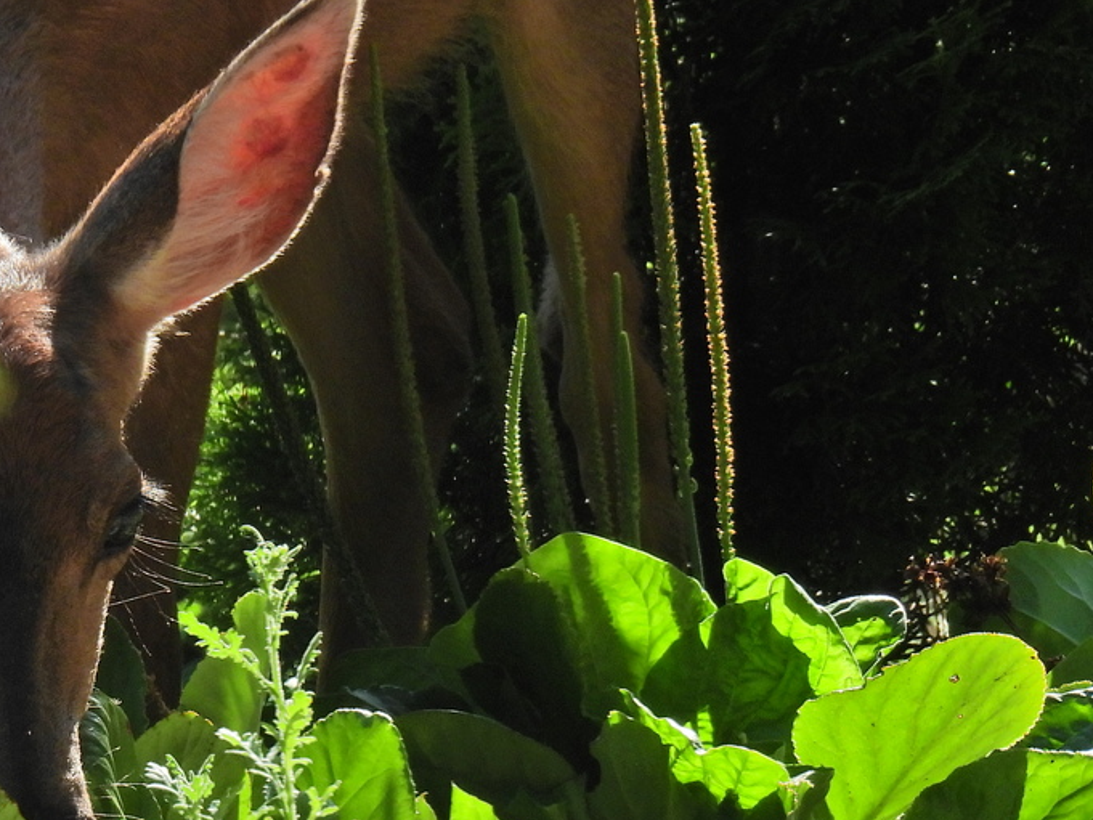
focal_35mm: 1315
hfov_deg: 1.5
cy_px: 457
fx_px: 41528
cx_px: 204
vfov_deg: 1.1
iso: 280
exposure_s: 1/500
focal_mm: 125
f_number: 5.6
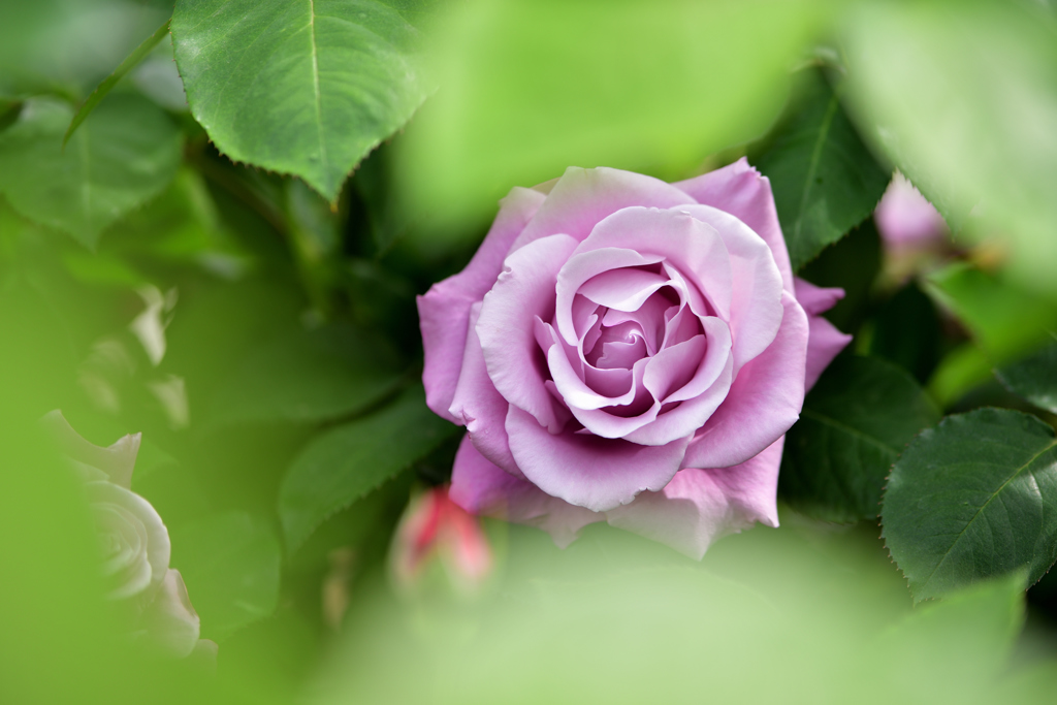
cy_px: 352
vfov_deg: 15.2
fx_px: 2643
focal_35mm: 90
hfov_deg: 22.6
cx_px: 528
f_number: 3.2
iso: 100
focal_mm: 90
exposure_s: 1/125
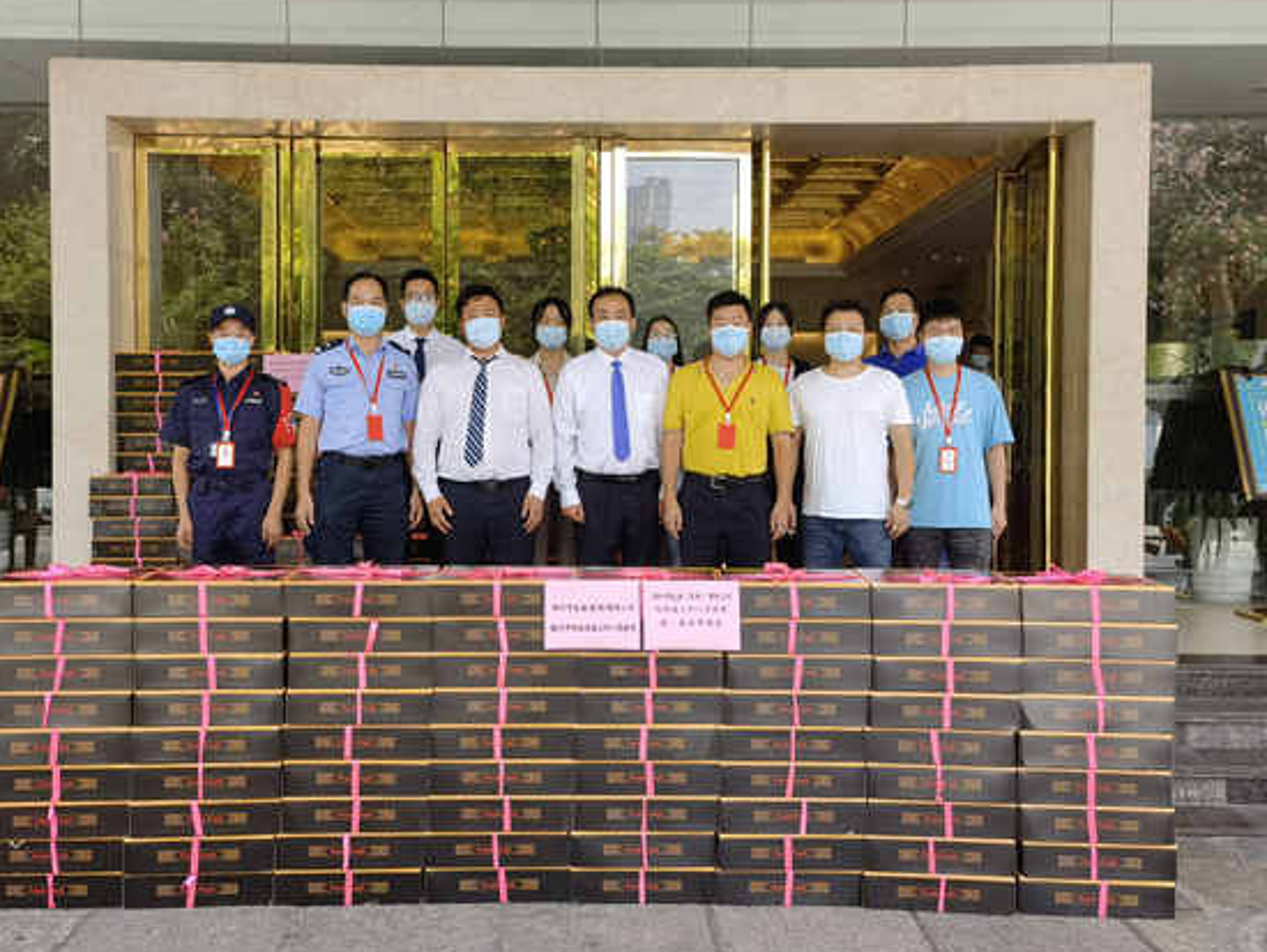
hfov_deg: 51.3
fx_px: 1318
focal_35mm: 36
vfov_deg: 39.7
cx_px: 594
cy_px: 449
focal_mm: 6.67
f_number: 1.9
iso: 50
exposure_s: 1/259
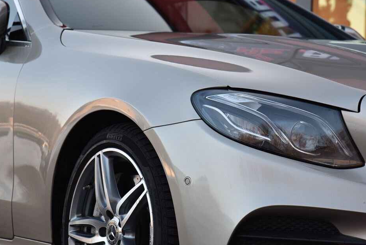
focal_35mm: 132
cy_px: 117
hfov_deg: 15.5
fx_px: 1343
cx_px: 180
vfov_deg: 10.4
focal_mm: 120
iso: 500
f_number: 7.1
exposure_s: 1/200
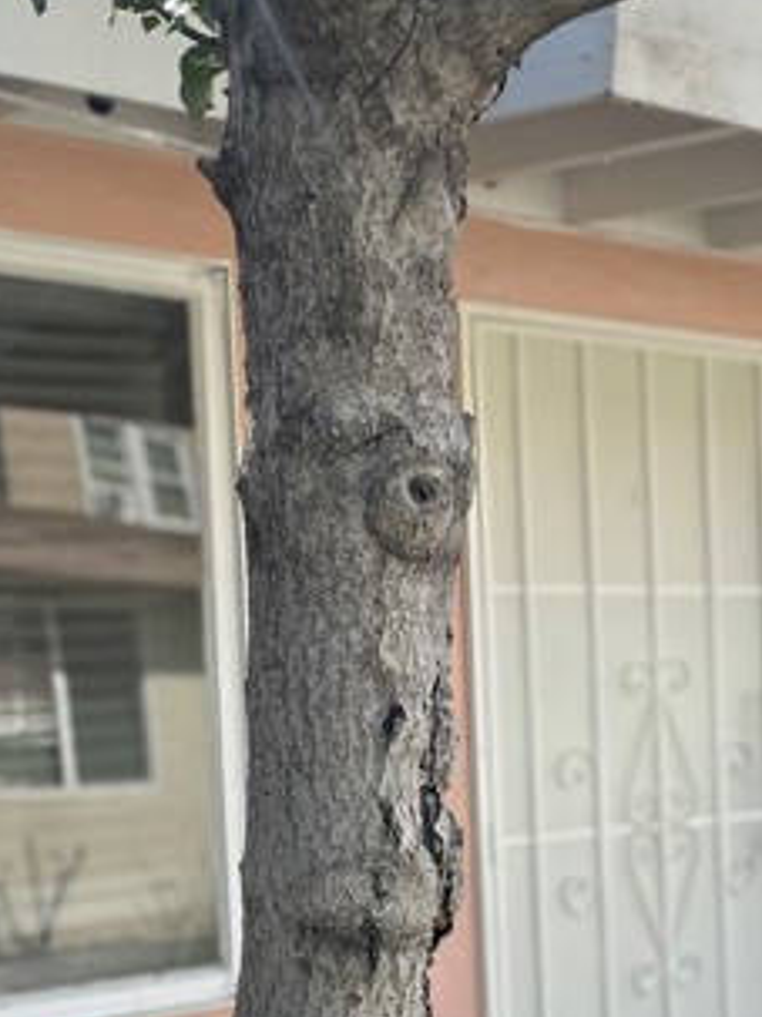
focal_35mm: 55
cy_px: 769
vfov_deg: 34.2
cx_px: 416
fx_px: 1615
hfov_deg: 26.5
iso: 50
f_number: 1.6
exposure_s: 1/2020
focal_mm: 4.2
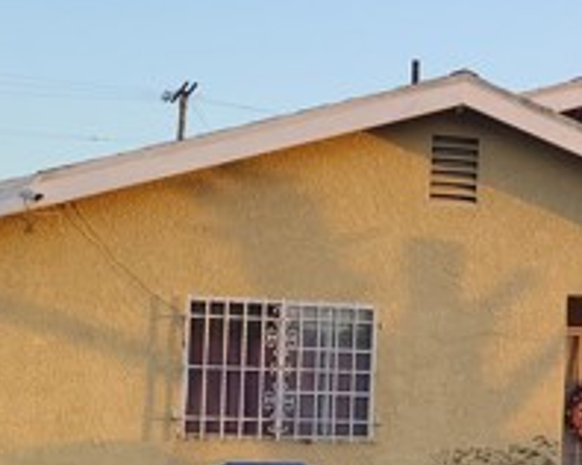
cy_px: 312
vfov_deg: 18.6
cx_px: 588
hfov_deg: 22.4
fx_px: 1411
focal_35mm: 82
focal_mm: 5.4
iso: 40
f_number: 1.8
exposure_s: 1/334
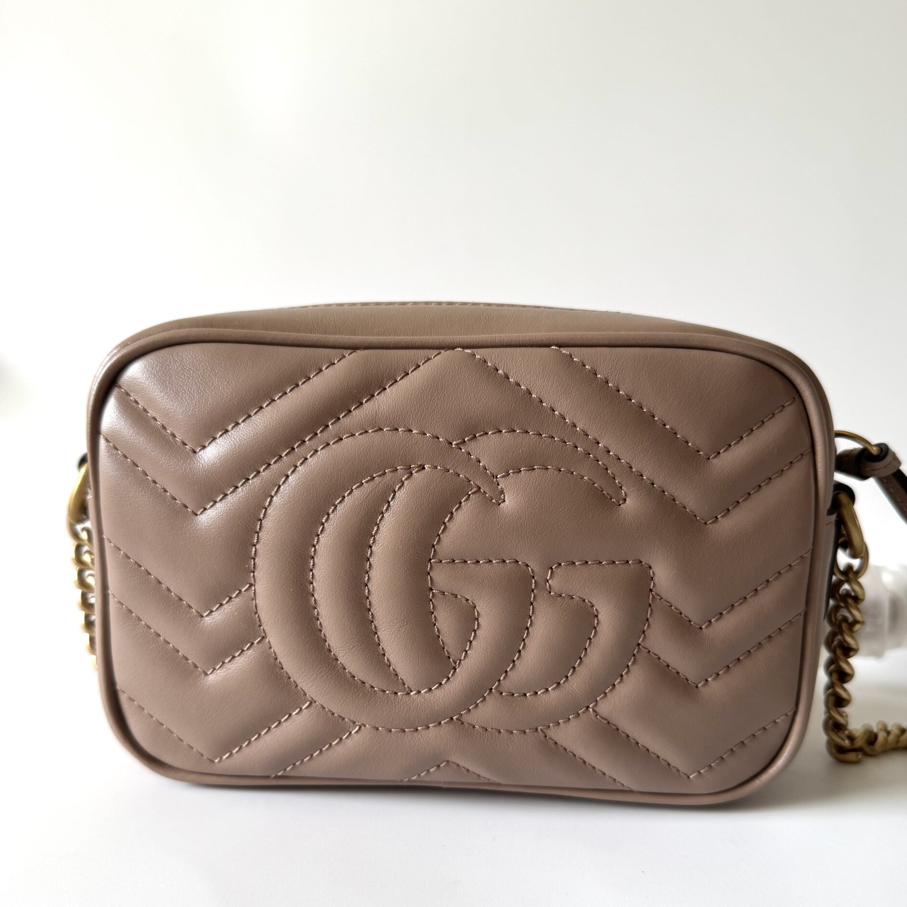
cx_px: 460
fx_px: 860
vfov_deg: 55.3
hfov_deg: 55.6
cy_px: 536
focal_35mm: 29
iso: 100
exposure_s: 1/121
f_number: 1.78
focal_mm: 6.76
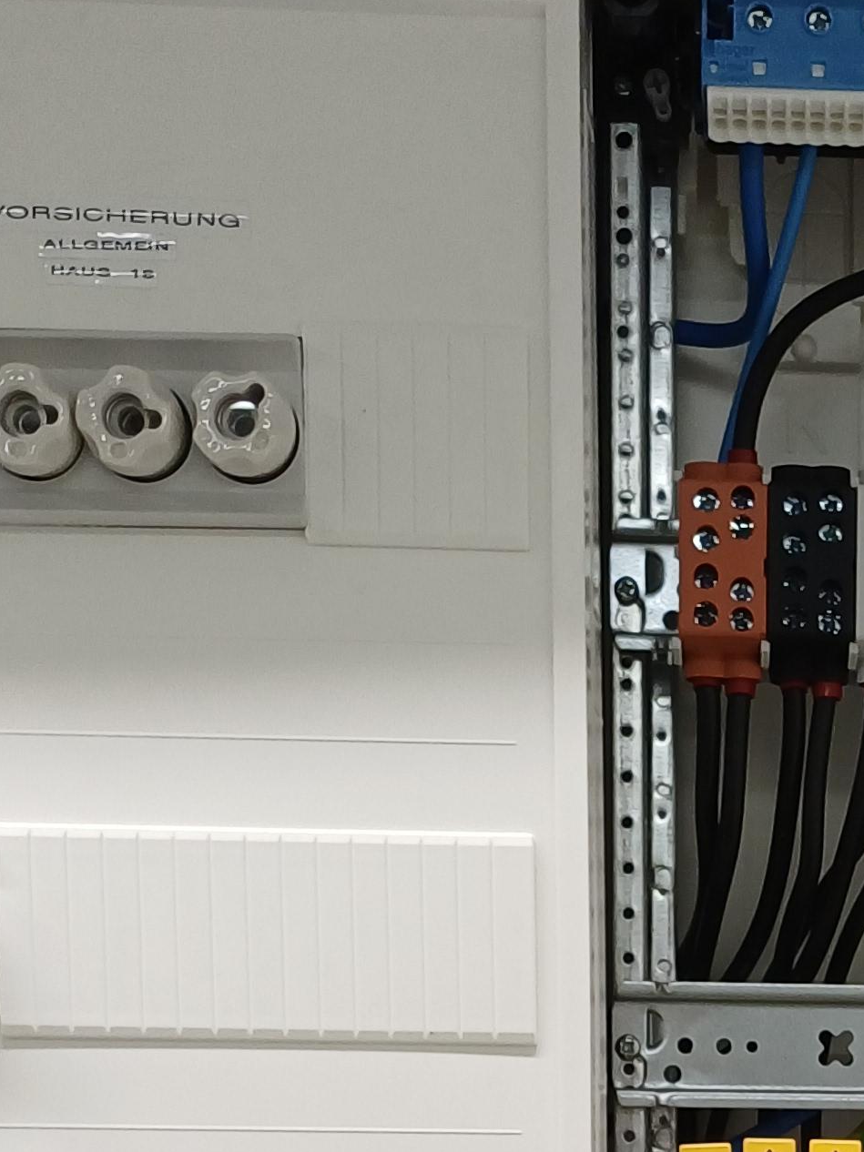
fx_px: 2630
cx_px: 938
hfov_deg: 18.0
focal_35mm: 79
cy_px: 1432
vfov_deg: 22.5
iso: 80
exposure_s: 1/50
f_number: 1.8
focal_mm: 4.65
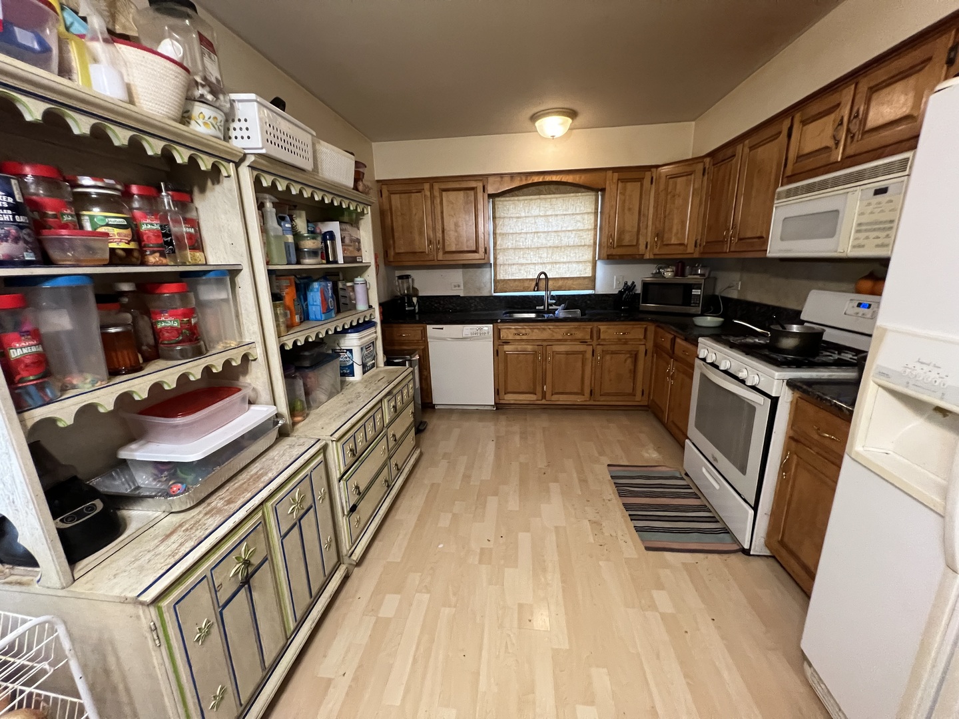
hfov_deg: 106.2
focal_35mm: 13
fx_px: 360
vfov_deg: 89.9
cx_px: 480
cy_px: 360
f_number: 1.8
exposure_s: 1/60
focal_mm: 1.57
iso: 500
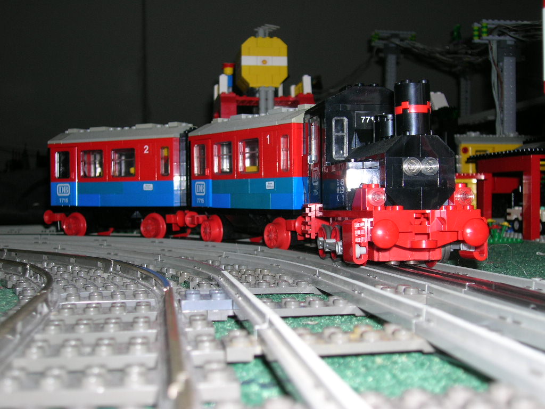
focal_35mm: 46
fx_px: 724
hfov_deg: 41.2
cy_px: 204
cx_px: 272
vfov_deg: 31.5
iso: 50
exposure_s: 1/60.1
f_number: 3.2
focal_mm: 7.7
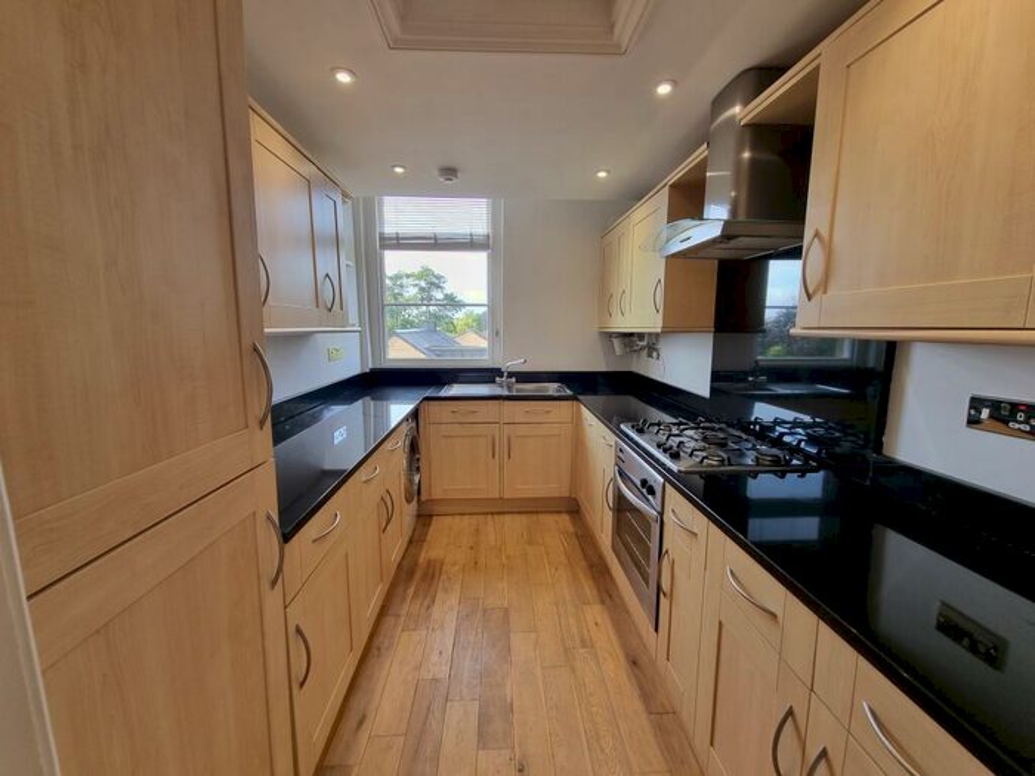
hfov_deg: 106.2
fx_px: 389
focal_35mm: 13
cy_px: 388
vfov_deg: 89.9
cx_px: 518
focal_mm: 2.2
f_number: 2.2
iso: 64
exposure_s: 1/100
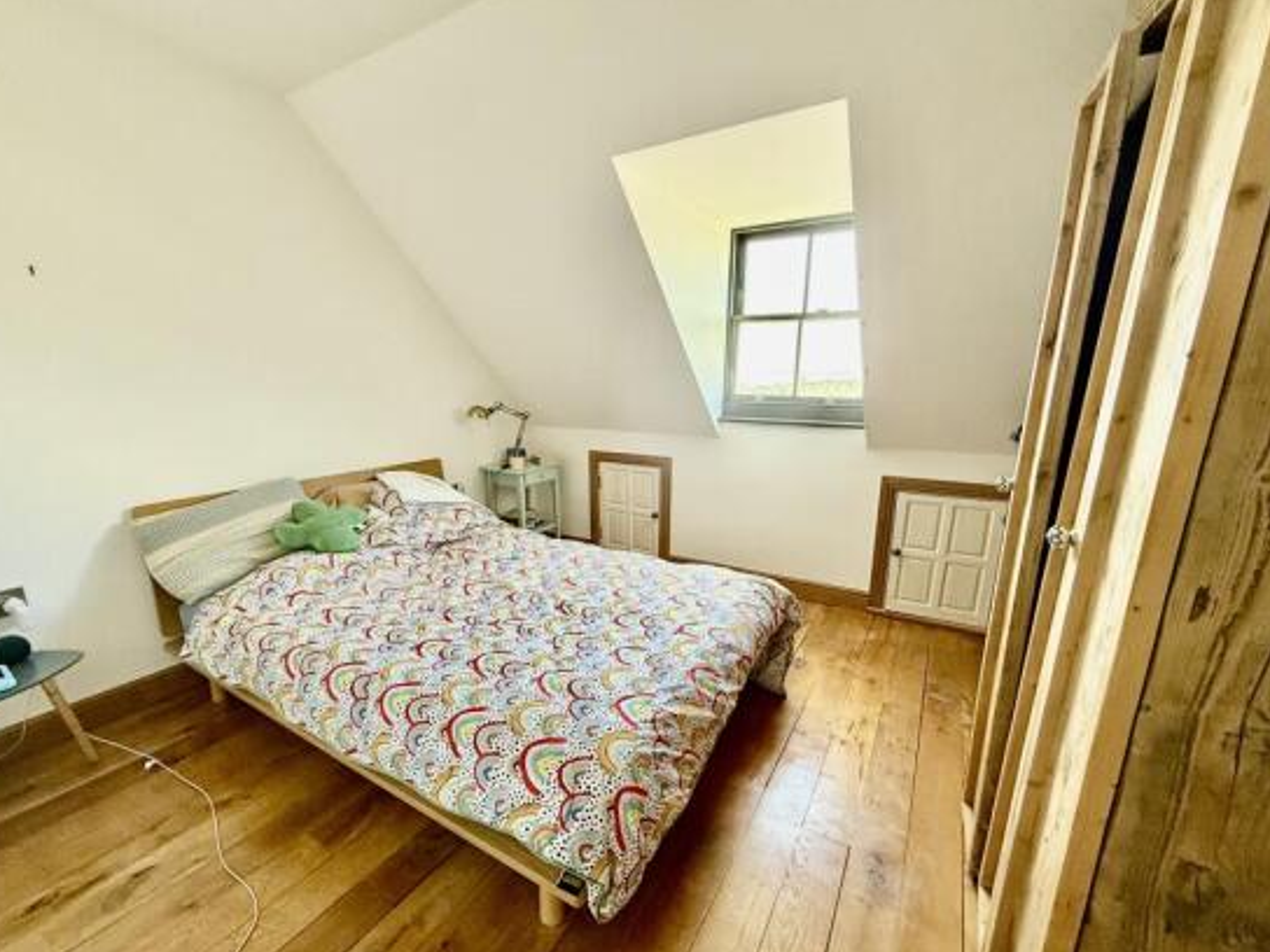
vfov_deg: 81.7
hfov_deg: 98.1
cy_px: 500
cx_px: 610
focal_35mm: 15
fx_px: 550
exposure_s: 1/99
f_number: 2.2
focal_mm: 2.22
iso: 250
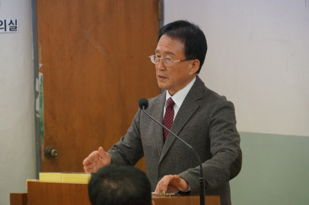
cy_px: 102
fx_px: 1723
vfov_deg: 6.8
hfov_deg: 10.2
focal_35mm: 201
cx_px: 154
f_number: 6.3
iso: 3200
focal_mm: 134
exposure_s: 1/250
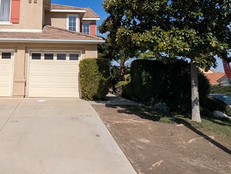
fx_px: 207
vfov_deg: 43.0
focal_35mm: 31
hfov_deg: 55.5
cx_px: 58
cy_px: 30
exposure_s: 1/2874
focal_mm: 1.95
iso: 48
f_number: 2.2
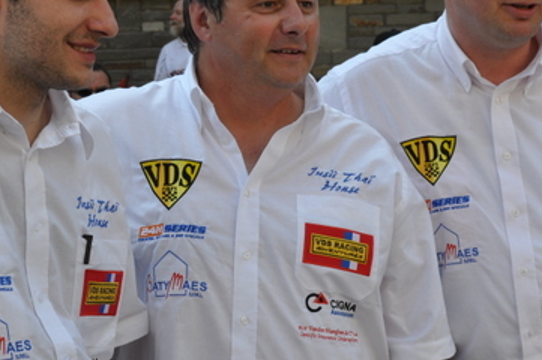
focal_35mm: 113
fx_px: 1700
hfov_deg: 18.1
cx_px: 180
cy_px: 216
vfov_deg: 12.1
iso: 320
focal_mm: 34
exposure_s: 1/320
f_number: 9
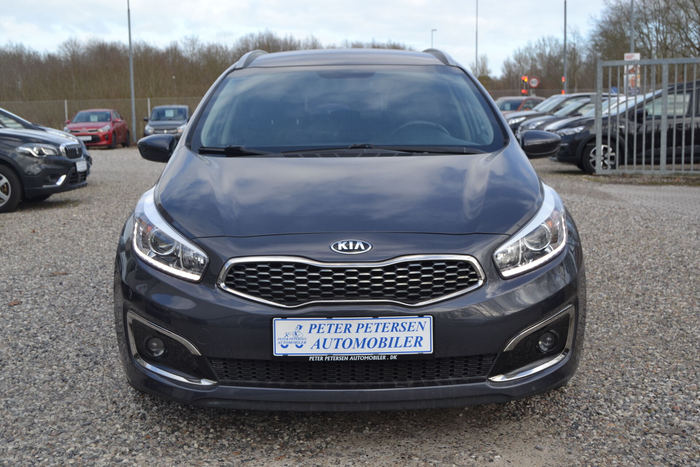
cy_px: 234
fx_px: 875
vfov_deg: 29.9
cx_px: 350
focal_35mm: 45
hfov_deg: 43.6
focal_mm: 30
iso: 100
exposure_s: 1/160
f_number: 6.3
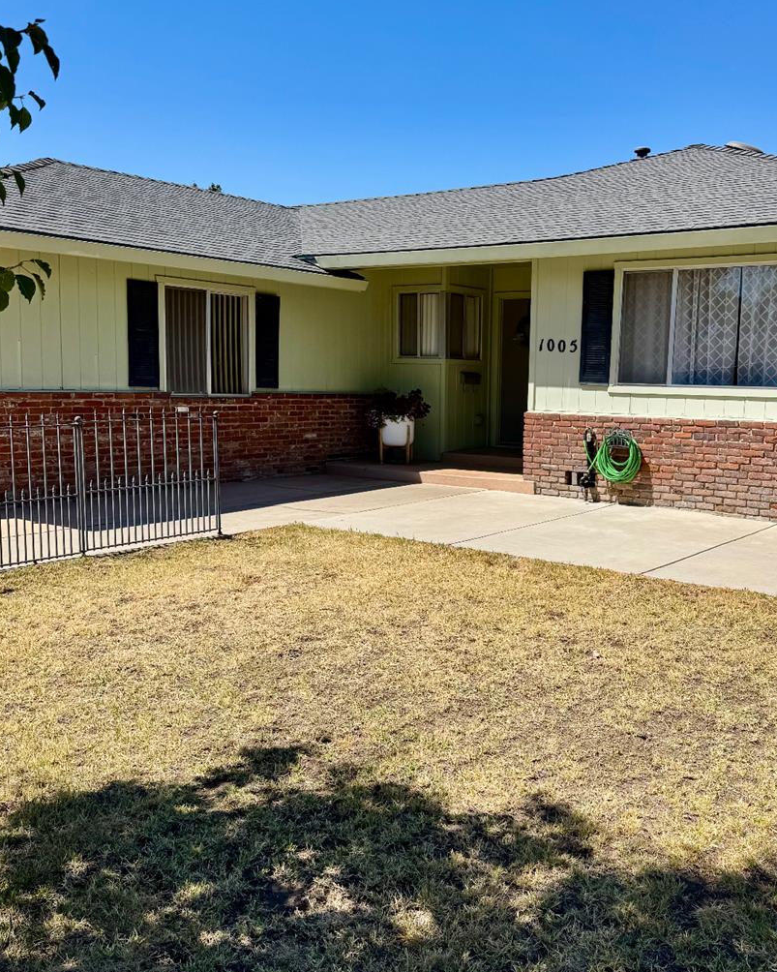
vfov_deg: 51.5
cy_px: 488
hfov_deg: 41.9
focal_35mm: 35
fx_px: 1006
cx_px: 492
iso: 80
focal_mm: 6.76
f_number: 1.78
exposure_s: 1/5348
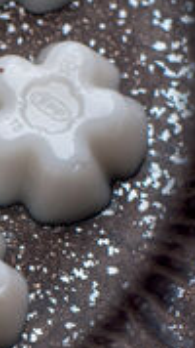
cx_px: -324
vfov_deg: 7.4
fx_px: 2677
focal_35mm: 291
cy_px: 280
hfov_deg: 4.1
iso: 200
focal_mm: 50
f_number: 4.5
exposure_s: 1/125
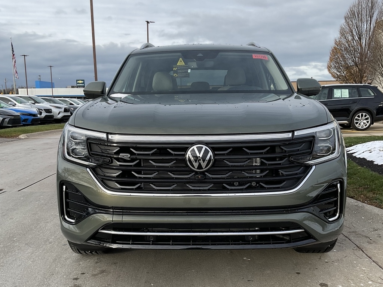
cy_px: 144
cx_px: 192
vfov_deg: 48.2
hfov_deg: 61.7
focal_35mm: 29
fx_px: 321
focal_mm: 3
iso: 16
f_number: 1.8
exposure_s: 1/620
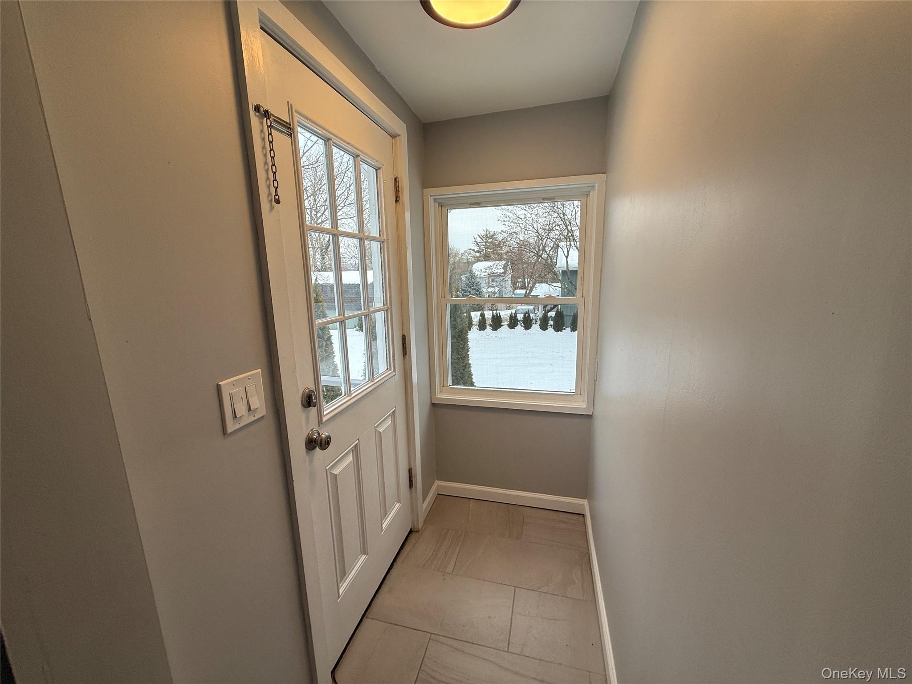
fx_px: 369
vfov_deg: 85.7
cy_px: 342
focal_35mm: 14
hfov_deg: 102.1
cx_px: 456
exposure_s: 1/175
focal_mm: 2.22
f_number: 2.2
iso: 50
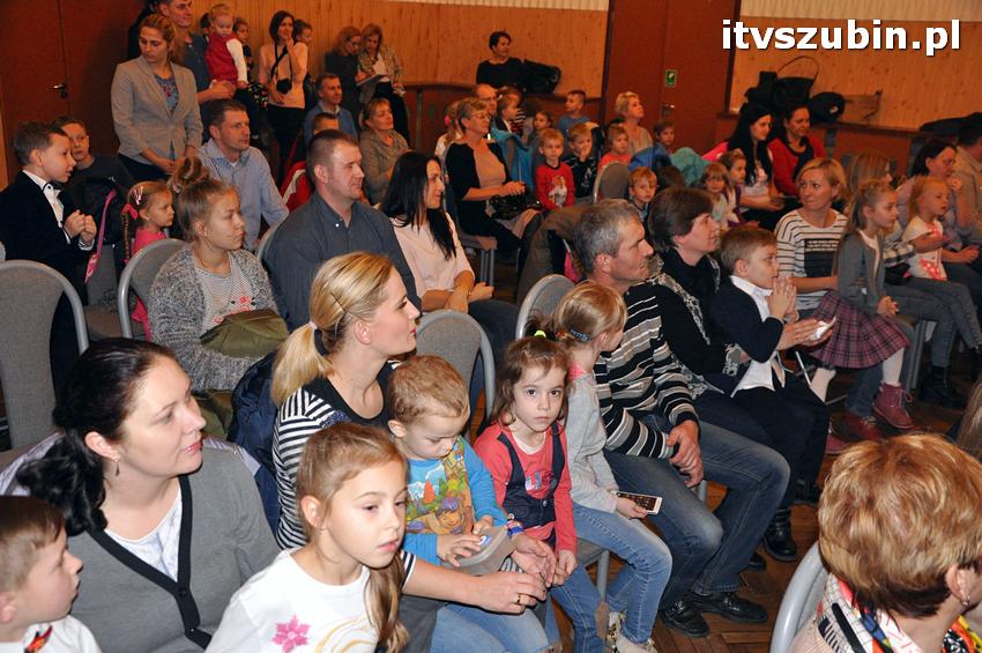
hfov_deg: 51.3
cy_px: 326
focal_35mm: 38
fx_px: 1022
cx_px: 491
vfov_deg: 35.4
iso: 1250
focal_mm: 25
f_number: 4.5
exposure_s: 1/60
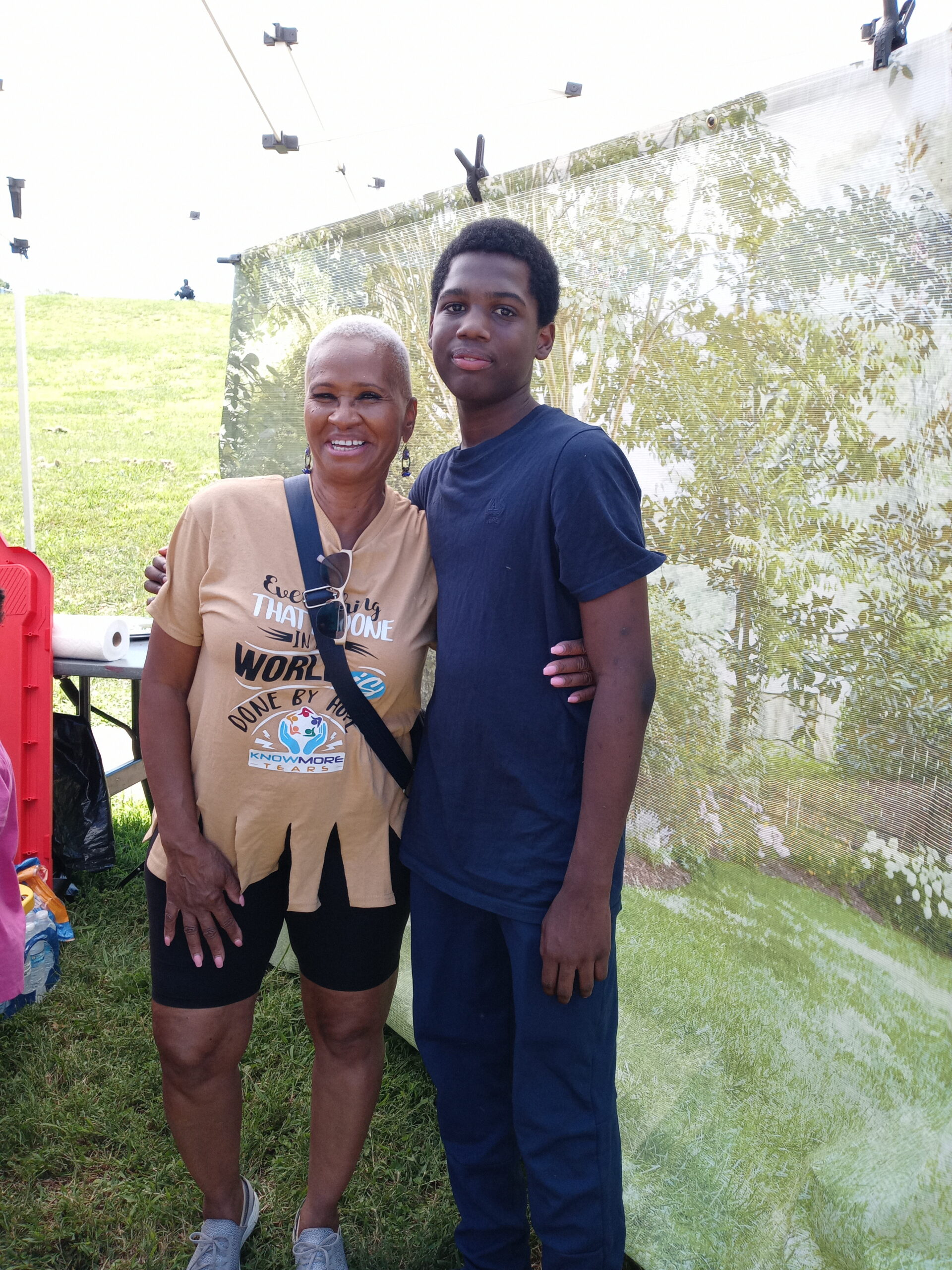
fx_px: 1027
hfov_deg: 49.7
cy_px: 635
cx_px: 476
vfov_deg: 63.4
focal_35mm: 28
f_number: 1.8
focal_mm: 3.61
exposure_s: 1/413
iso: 100
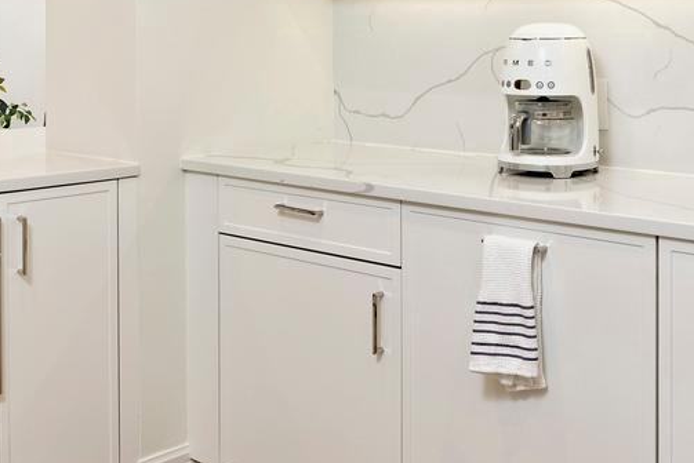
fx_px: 1099
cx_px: 277
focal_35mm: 57
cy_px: 41
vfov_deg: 23.2
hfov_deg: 34.9
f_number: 10
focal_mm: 14
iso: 80
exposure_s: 1/6
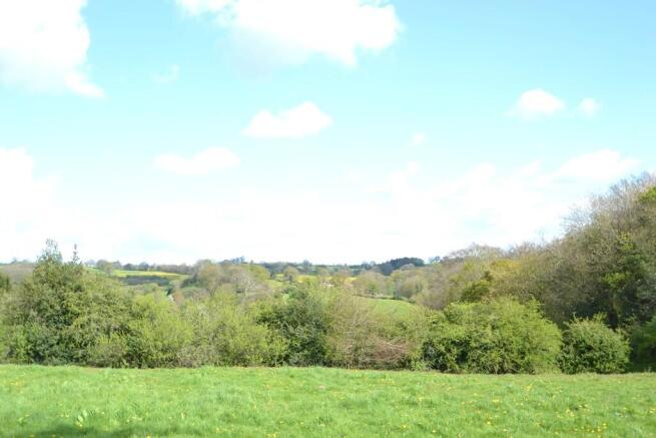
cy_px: 219
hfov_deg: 53.1
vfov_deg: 36.9
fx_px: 656
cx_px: 328
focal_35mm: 36
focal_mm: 24
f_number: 6.3
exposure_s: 1/160
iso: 100
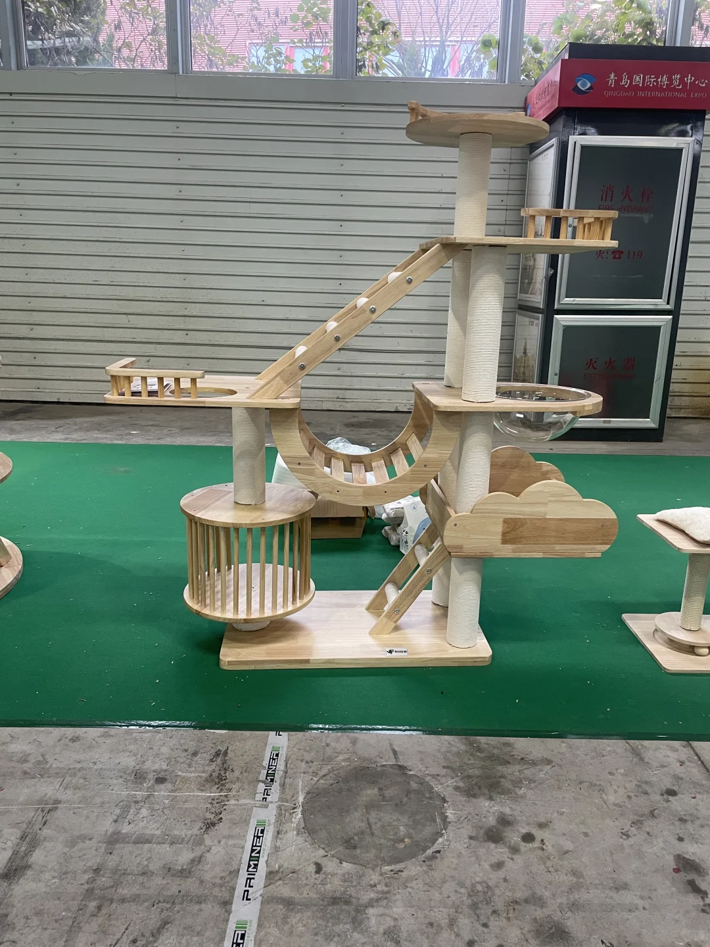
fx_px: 711
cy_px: 474
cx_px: 355
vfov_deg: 67.3
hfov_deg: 53.1
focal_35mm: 26
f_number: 1.6
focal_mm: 4.2
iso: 125
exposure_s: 1/50
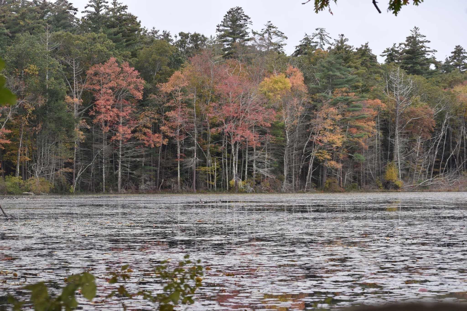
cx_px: 234
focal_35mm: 105
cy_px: 156
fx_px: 1362
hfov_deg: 19.5
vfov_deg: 13.0
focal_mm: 70
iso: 400
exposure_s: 1/160
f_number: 6.3
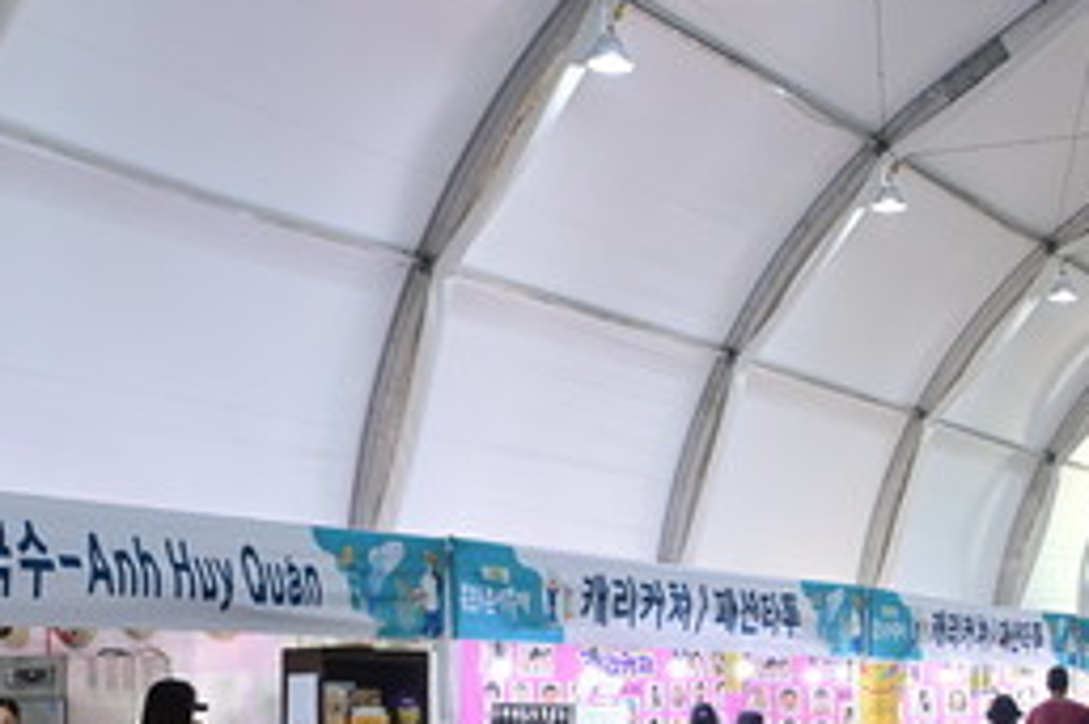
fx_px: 1693
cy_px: 682
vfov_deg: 23.4
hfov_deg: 34.4
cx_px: 894
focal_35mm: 56
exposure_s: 1/100
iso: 2500
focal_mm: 24
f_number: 4.5
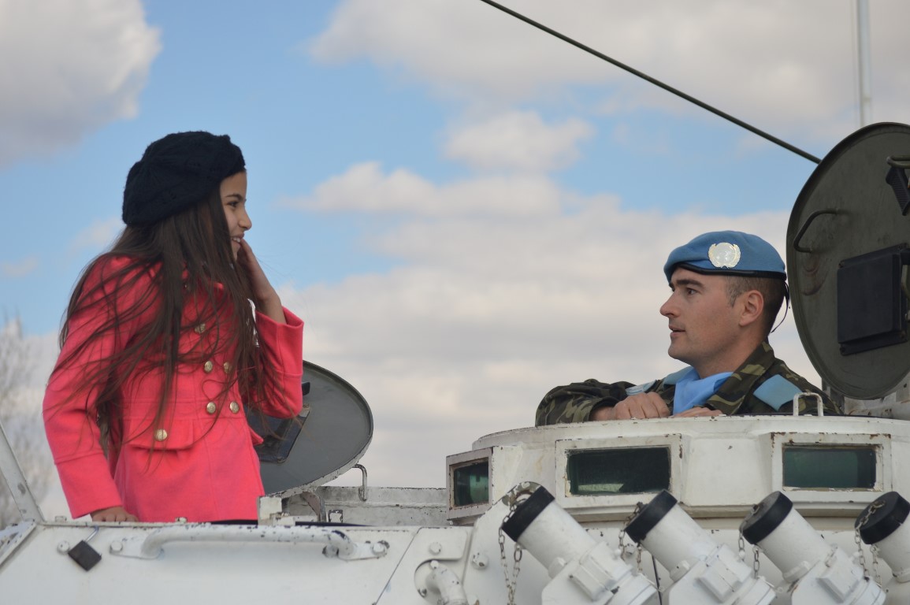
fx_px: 2728
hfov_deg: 18.9
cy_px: 302
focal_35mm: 108
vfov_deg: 12.7
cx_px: 455
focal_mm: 72
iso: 100
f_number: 7.1
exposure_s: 1/200
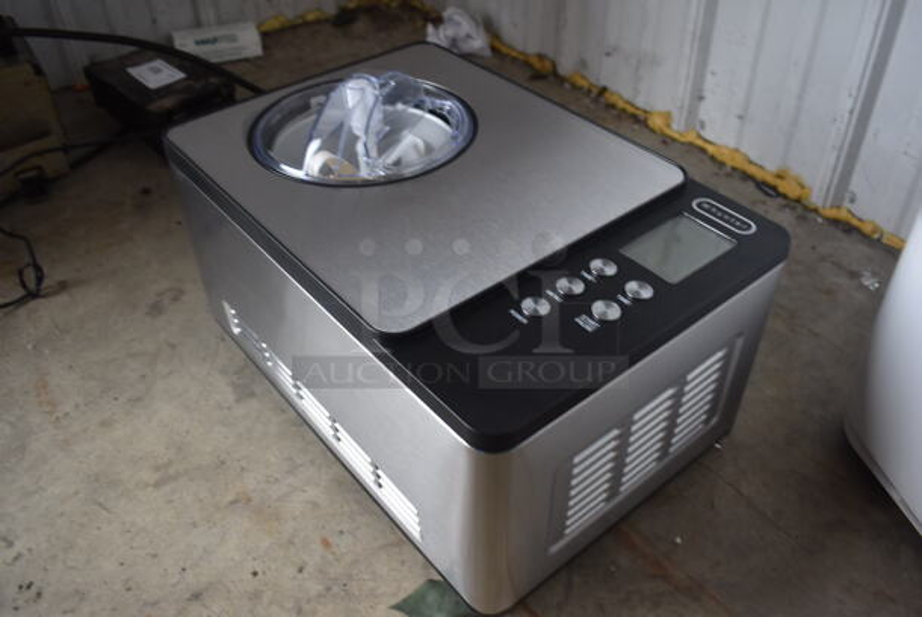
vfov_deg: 43.7
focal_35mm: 30
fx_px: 769
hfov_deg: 61.9
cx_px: 461
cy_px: 308
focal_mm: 20
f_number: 5
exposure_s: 1/250
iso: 400
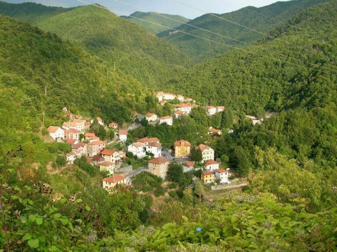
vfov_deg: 40.6
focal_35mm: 35
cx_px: 168
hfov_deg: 52.7
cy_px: 126
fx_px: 340
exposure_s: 1/307
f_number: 2.8
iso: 50
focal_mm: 5.8
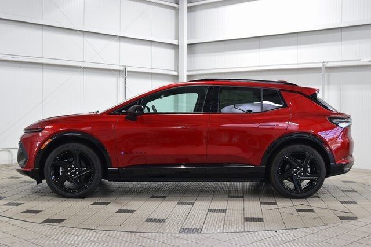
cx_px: 186
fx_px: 526
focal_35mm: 51
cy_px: 124
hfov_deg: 38.9
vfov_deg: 26.5
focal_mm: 34
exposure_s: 1/15
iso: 500
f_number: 6.3
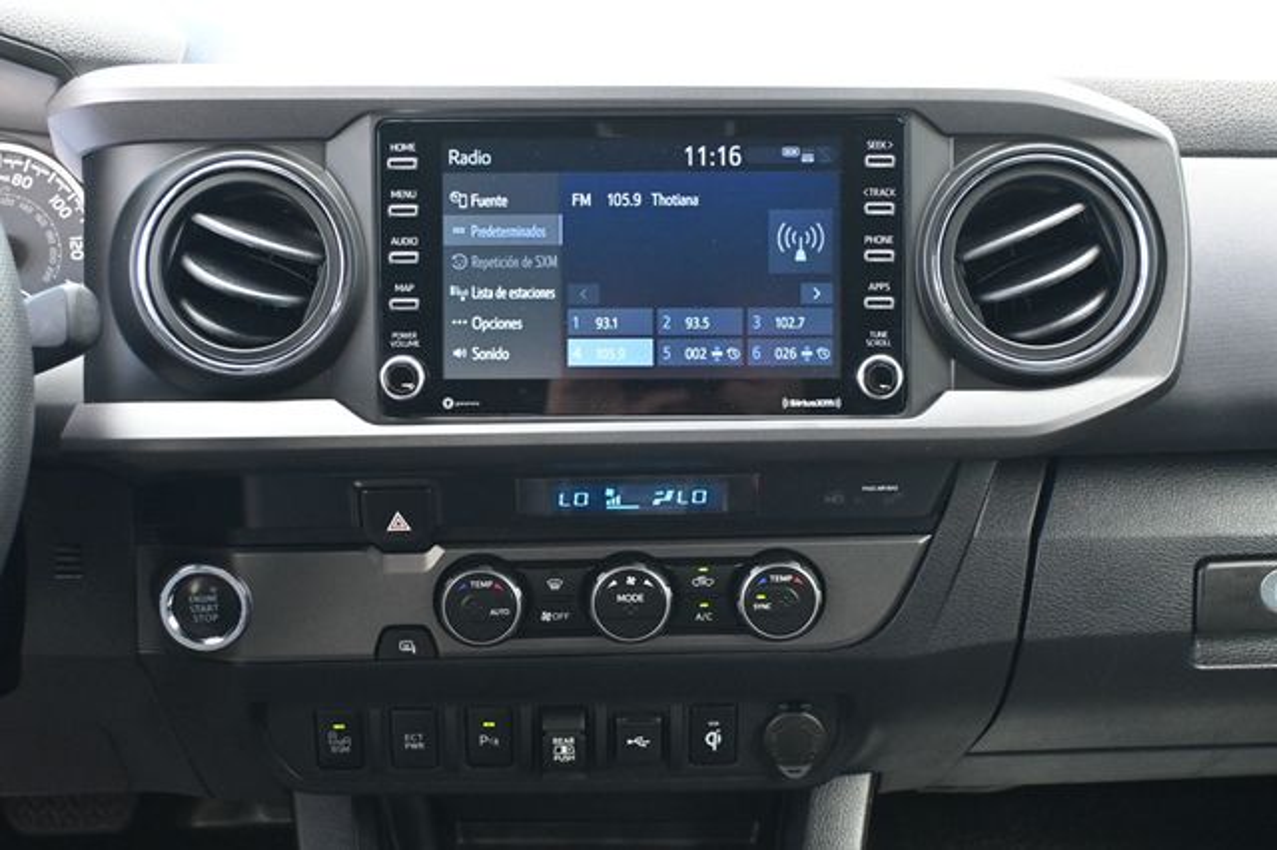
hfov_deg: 43.0
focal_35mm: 46
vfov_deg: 29.4
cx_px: 638
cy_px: 425
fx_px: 1622
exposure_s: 1/125
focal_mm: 30.5
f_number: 4.8
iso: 2200
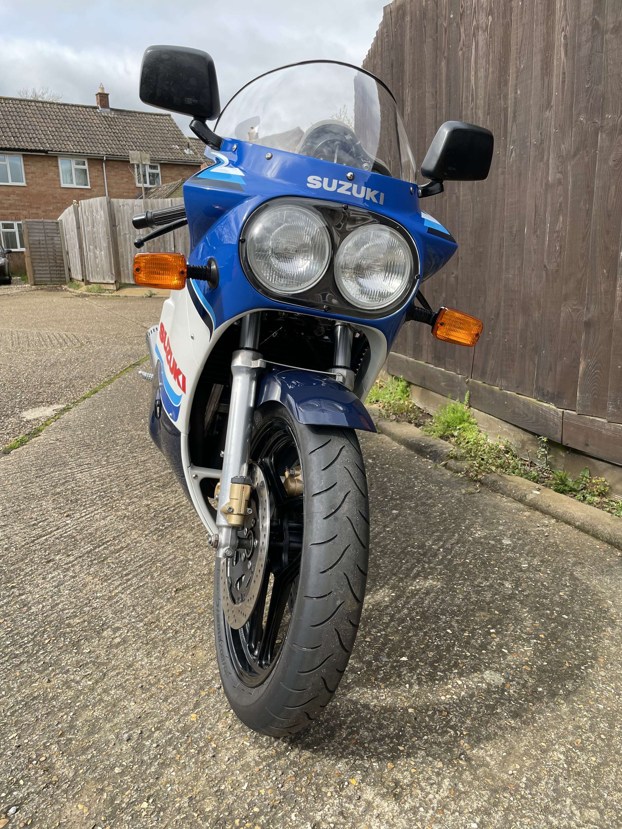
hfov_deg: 53.1
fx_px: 623
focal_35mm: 26
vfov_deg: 67.3
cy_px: 414
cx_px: 311
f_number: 1.6
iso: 32
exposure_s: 1/1062
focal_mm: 4.2
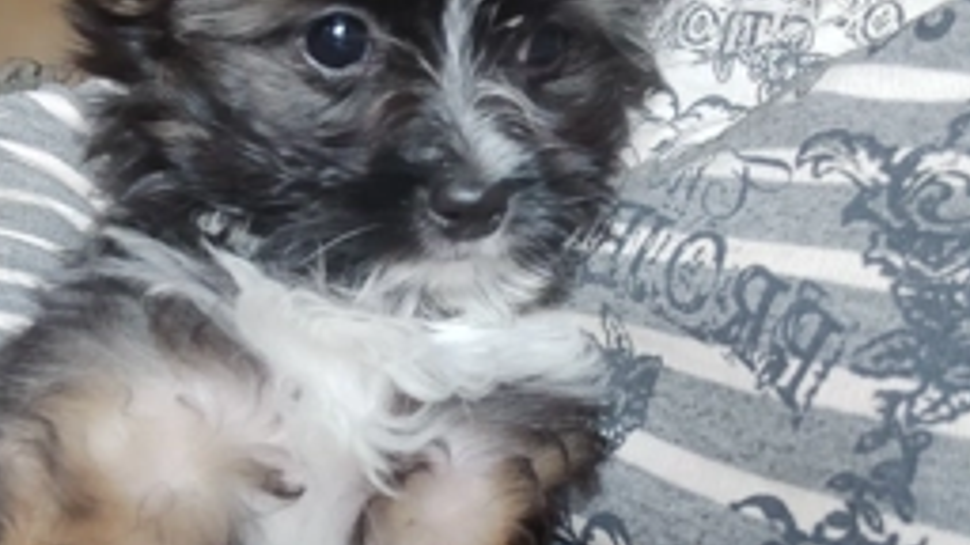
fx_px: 874
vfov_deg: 34.6
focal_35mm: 34
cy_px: 297
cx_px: 451
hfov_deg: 58.0
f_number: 2.45
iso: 167
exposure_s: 1/33
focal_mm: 3.49
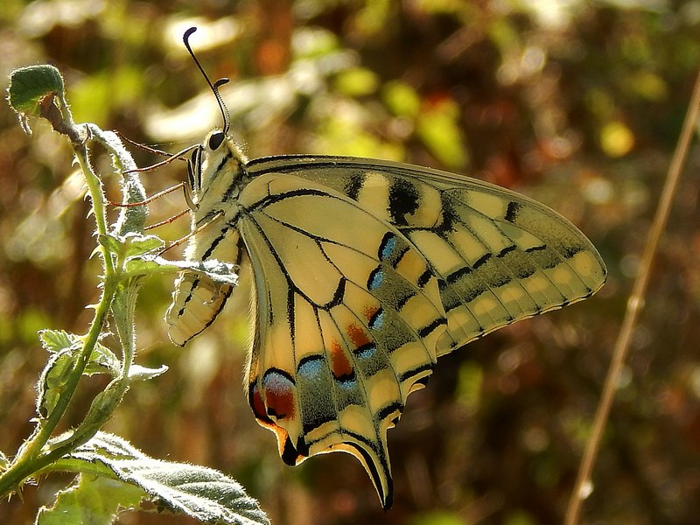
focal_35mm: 94
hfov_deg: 20.9
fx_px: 1901
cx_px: 350
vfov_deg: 15.7
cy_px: 262
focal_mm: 16.6
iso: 125
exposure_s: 1/200
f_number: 4.4
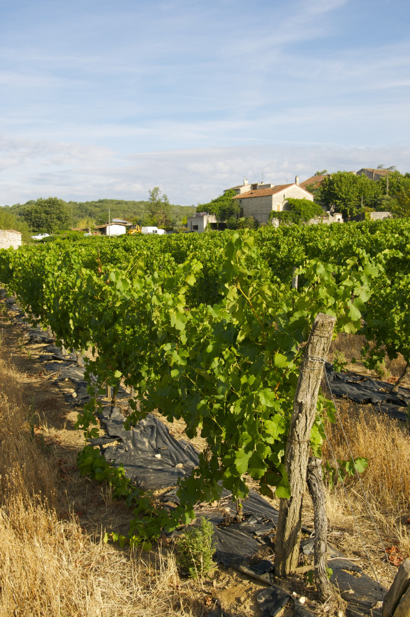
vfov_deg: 43.7
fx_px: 771
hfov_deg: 29.8
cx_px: 205
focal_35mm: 45
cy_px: 308
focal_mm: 30
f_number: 9
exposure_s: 1/320
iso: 200
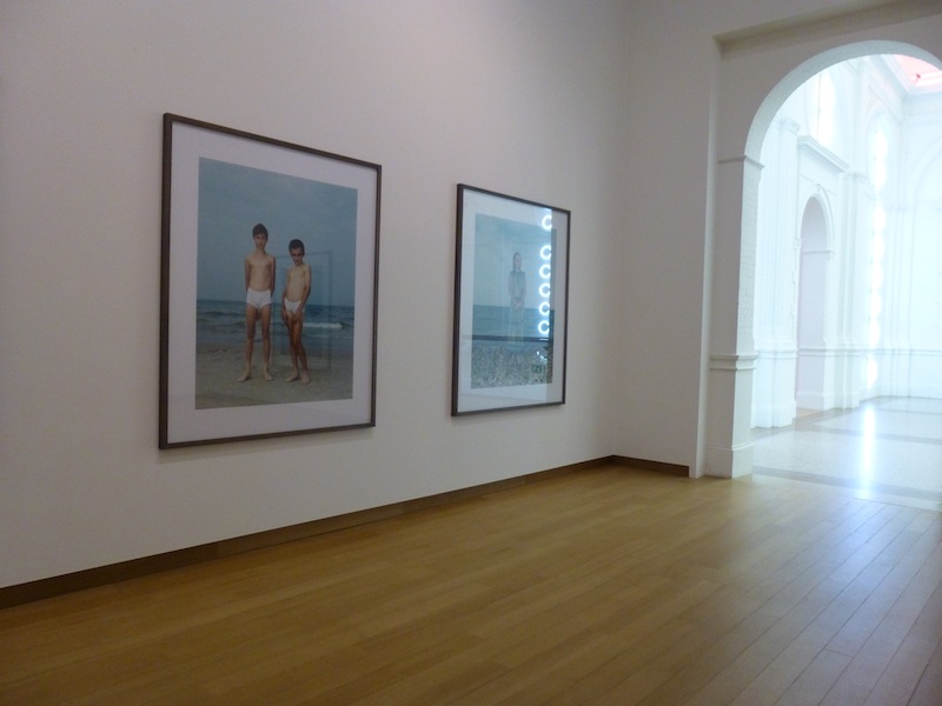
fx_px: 680
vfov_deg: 54.9
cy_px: 353
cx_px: 471
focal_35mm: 25
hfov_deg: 69.4
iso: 400
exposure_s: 1/60
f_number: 3.1
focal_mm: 4.5
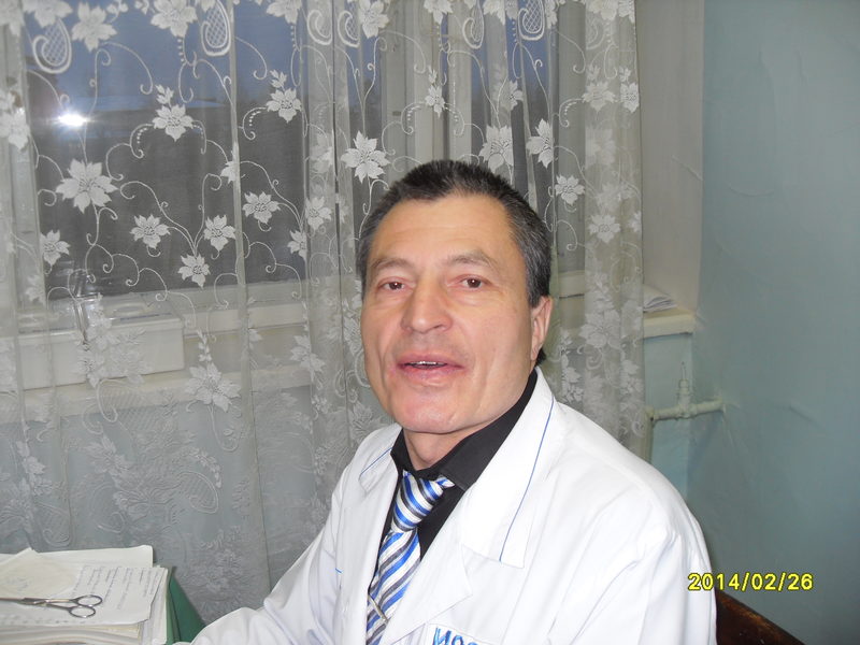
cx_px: 430
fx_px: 845
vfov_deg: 41.8
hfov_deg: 54.0
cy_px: 322
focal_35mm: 34
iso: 100
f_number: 2.8
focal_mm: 6.3
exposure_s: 1/45
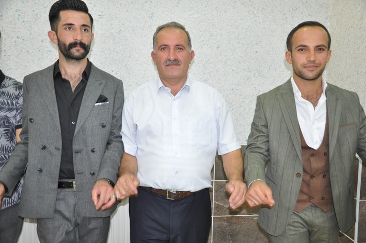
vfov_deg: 36.8
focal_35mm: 36
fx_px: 366
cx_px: 183
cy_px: 122
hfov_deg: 53.2
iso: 1250
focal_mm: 24
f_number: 4.5
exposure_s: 1/60
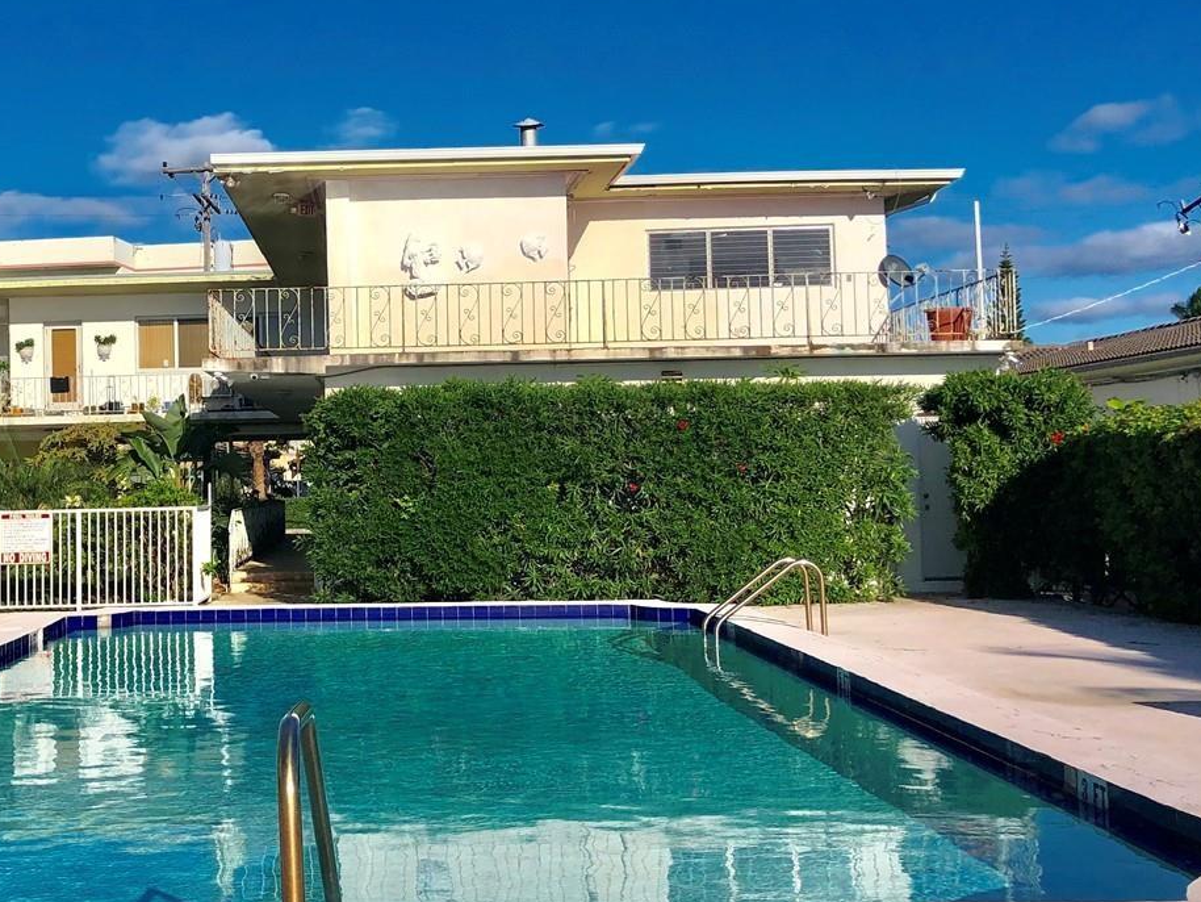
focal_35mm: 49
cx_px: 294
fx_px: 1700
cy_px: 414
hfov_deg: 37.9
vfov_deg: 29.7
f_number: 1.8
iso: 25
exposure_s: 1/4000
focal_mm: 4
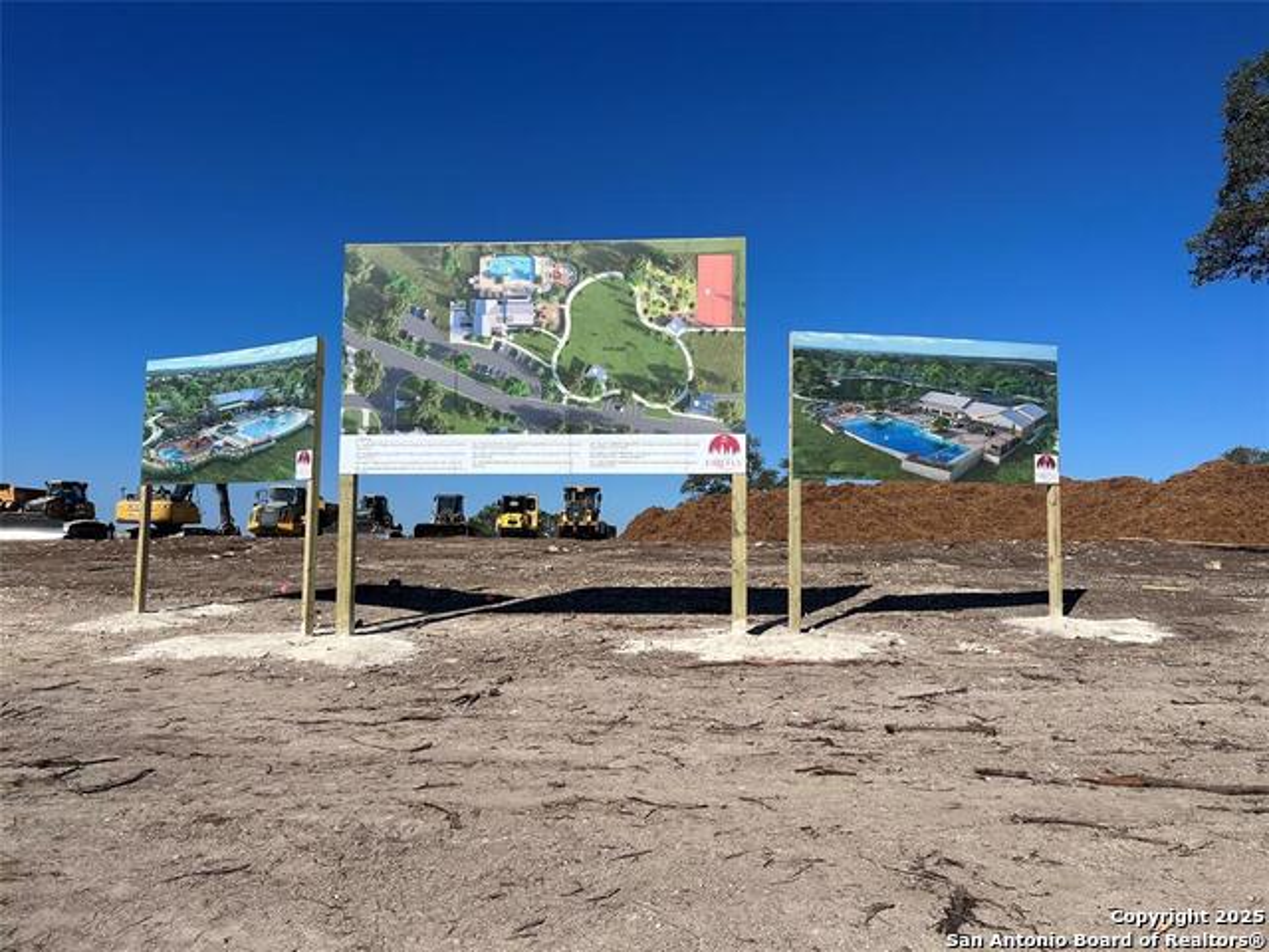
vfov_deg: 53.1
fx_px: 953
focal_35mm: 26
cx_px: 634
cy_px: 476
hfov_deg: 67.3
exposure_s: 1/6579
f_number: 1.5
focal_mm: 5.7
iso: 50
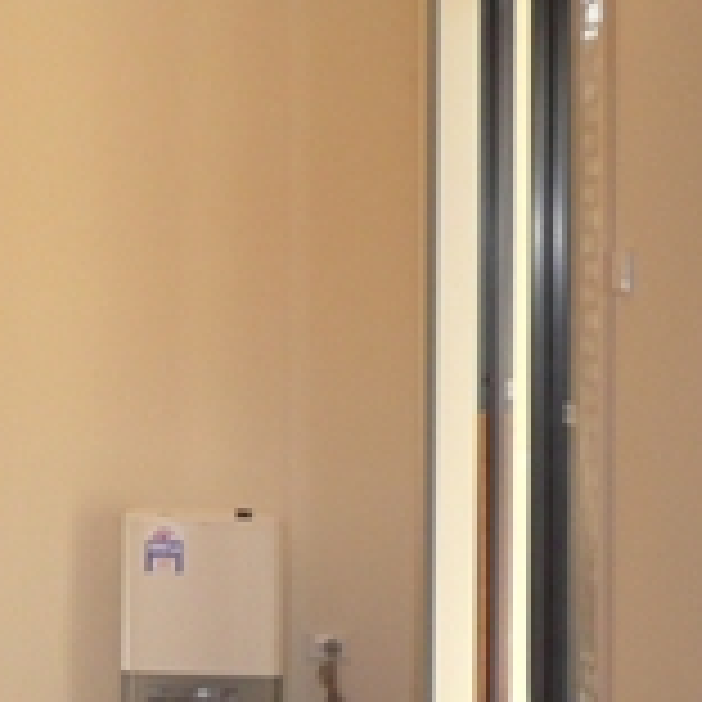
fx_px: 2914
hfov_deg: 12.8
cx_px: -464
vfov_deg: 13.7
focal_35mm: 127
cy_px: 198
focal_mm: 4.6
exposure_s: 1/30
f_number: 3.3
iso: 100
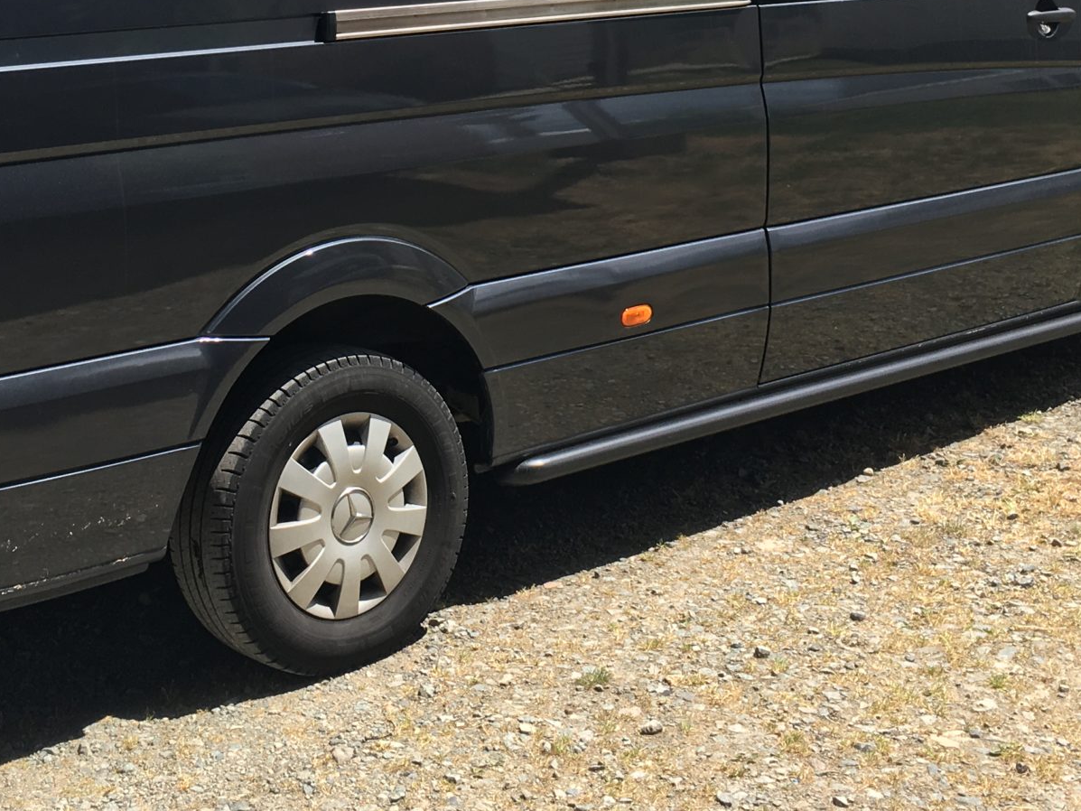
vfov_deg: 22.7
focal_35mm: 62
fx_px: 1936
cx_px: 398
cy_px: 3
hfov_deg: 31.0
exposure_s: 1/916
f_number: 2.2
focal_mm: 4.15
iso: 25
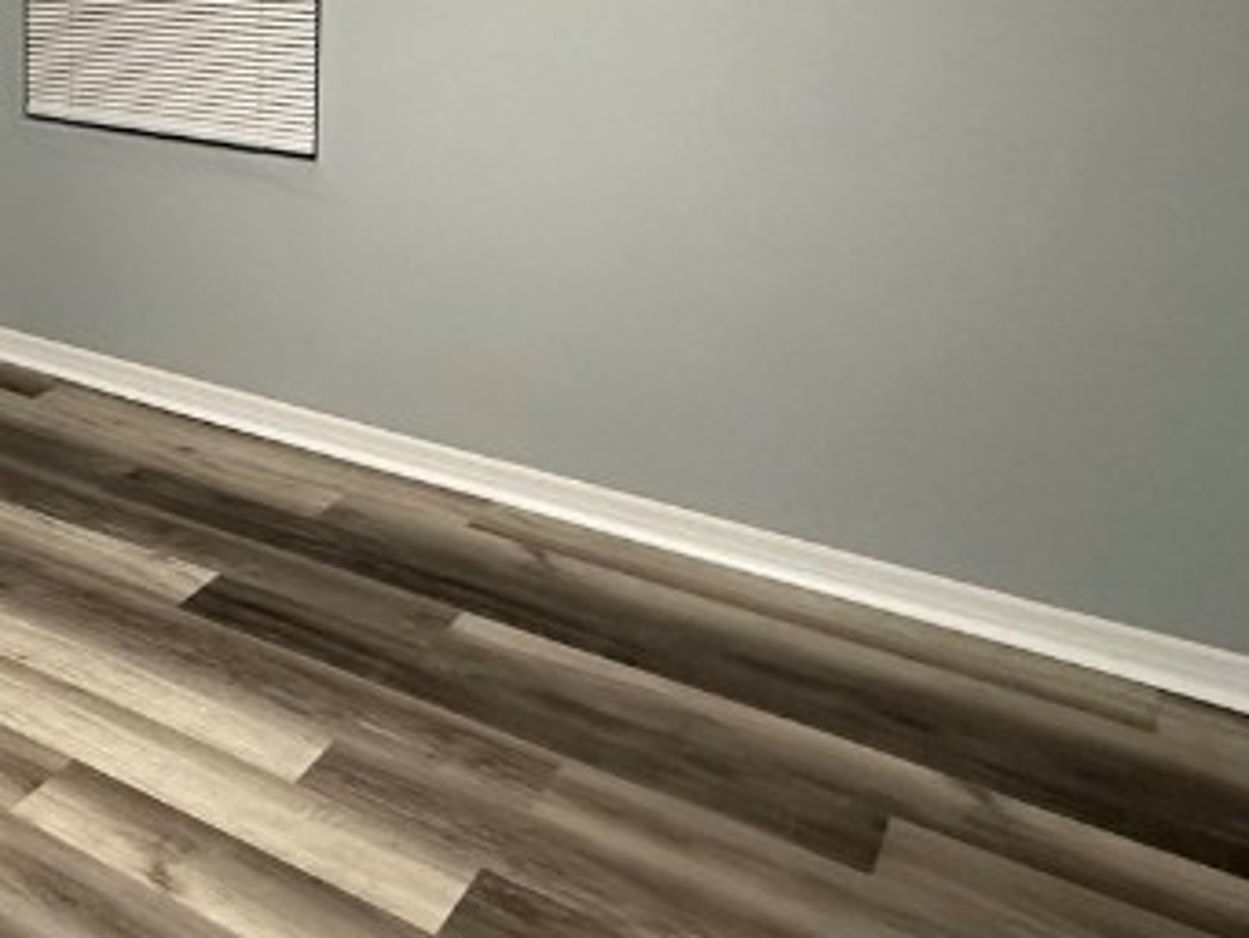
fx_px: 1516
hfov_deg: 38.6
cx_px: -59
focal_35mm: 42
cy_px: 0
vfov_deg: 31.7
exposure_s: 1/60
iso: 400
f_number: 2.2
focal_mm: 2.22
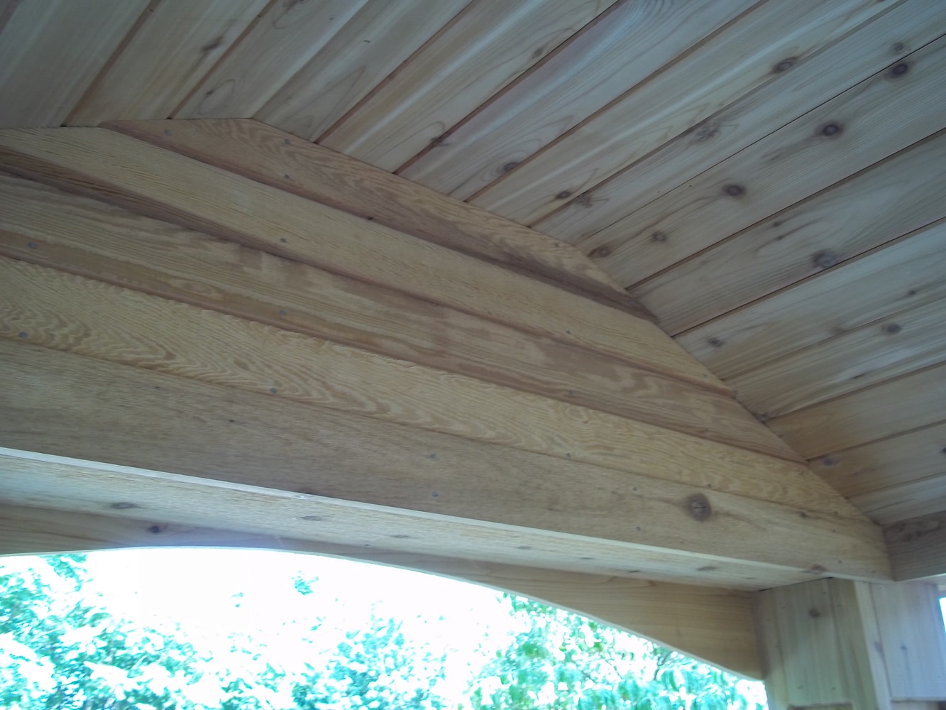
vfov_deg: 39.7
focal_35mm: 36
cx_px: 473
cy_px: 355
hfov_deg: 51.4
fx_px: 984
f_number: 3.1
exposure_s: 1/30
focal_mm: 6.5
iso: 80
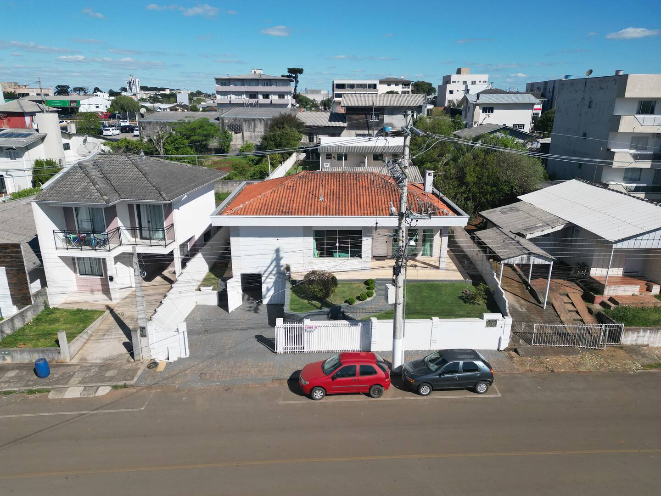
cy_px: 248
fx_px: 458
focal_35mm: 24
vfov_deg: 56.8
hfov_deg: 71.6
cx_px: 330
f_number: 1.7
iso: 200
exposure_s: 1/5000
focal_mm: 6.72
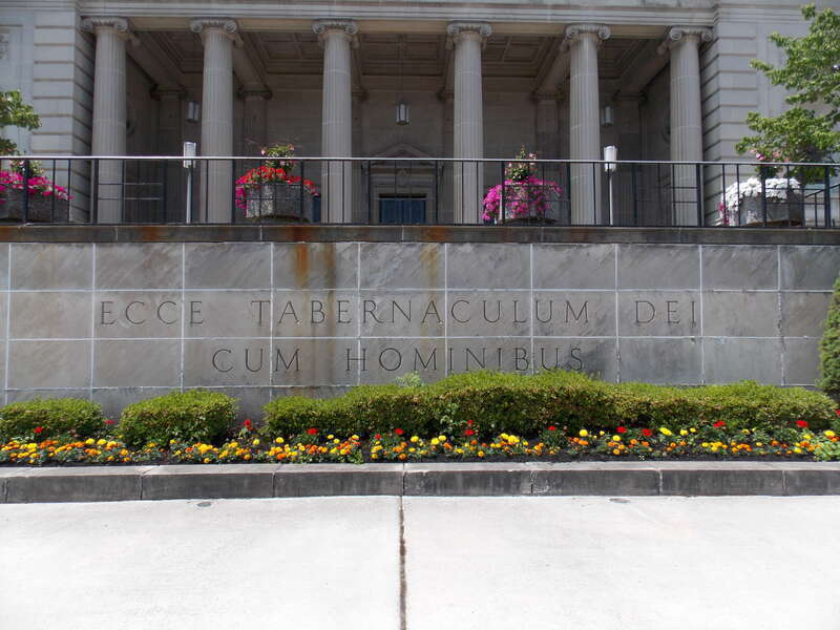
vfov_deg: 58.9
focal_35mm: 23
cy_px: 315
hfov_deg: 73.9
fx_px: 558
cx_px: 420
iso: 80
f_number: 3.1
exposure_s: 1/1000
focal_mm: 4
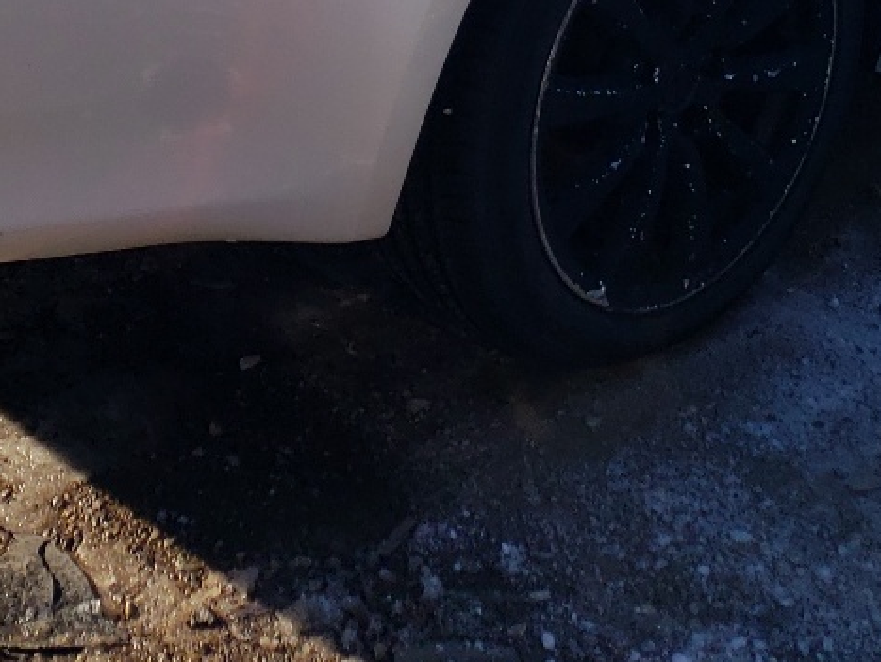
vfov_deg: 15.3
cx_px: 449
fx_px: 2267
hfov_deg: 22.0
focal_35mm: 89
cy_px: -351
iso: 50
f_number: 1.5
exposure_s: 1/5000
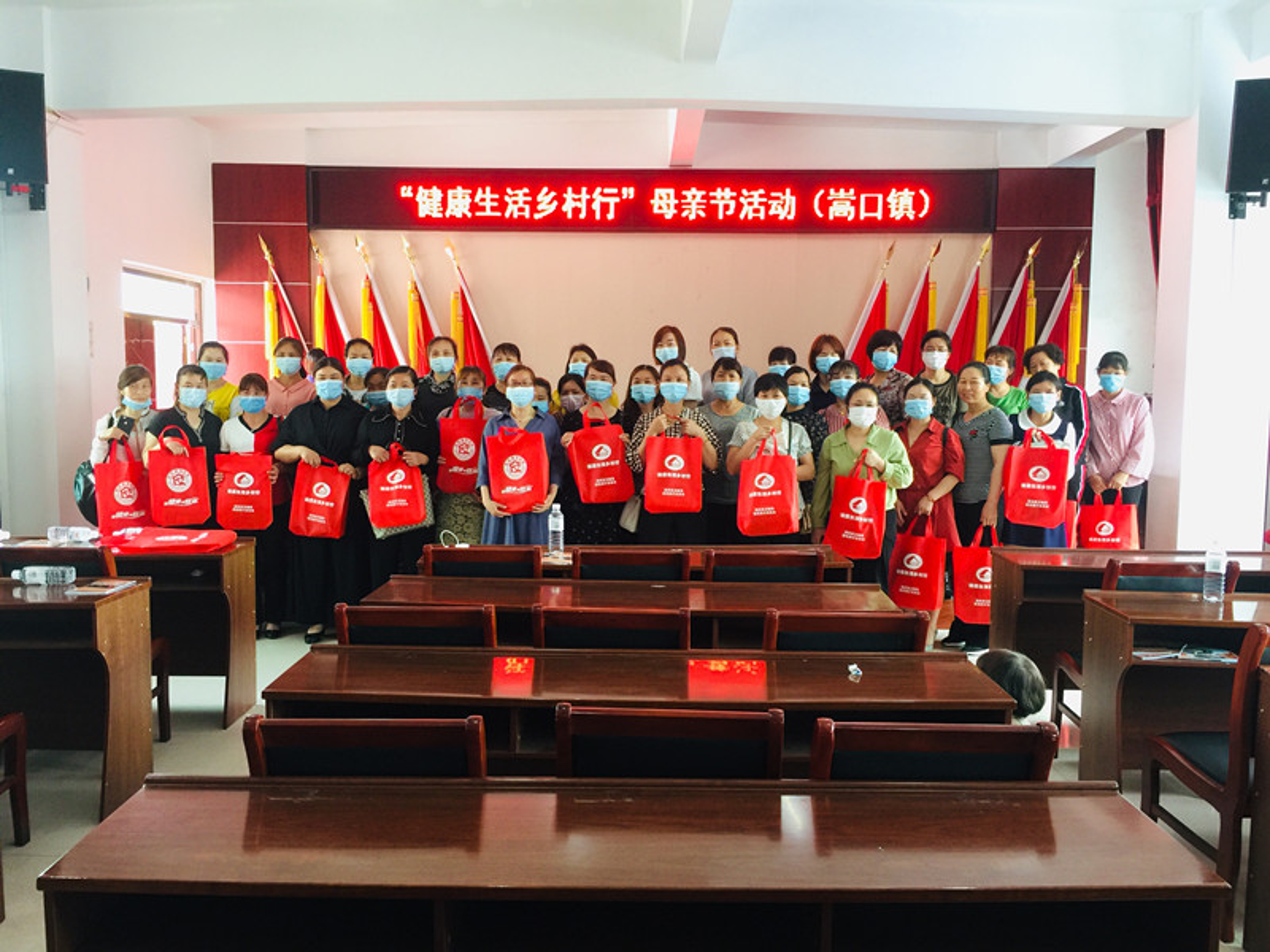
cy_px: 476
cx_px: 635
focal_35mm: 29
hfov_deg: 61.7
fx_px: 1064
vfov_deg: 48.2
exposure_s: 1/17
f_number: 2.2
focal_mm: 4.15
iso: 40
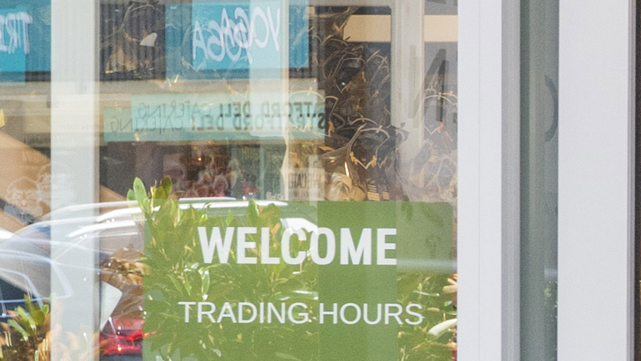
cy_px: 356
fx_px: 3876
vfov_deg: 5.3
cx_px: 1319
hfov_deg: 8.9
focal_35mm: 228
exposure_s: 1/125
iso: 500
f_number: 9
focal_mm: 35
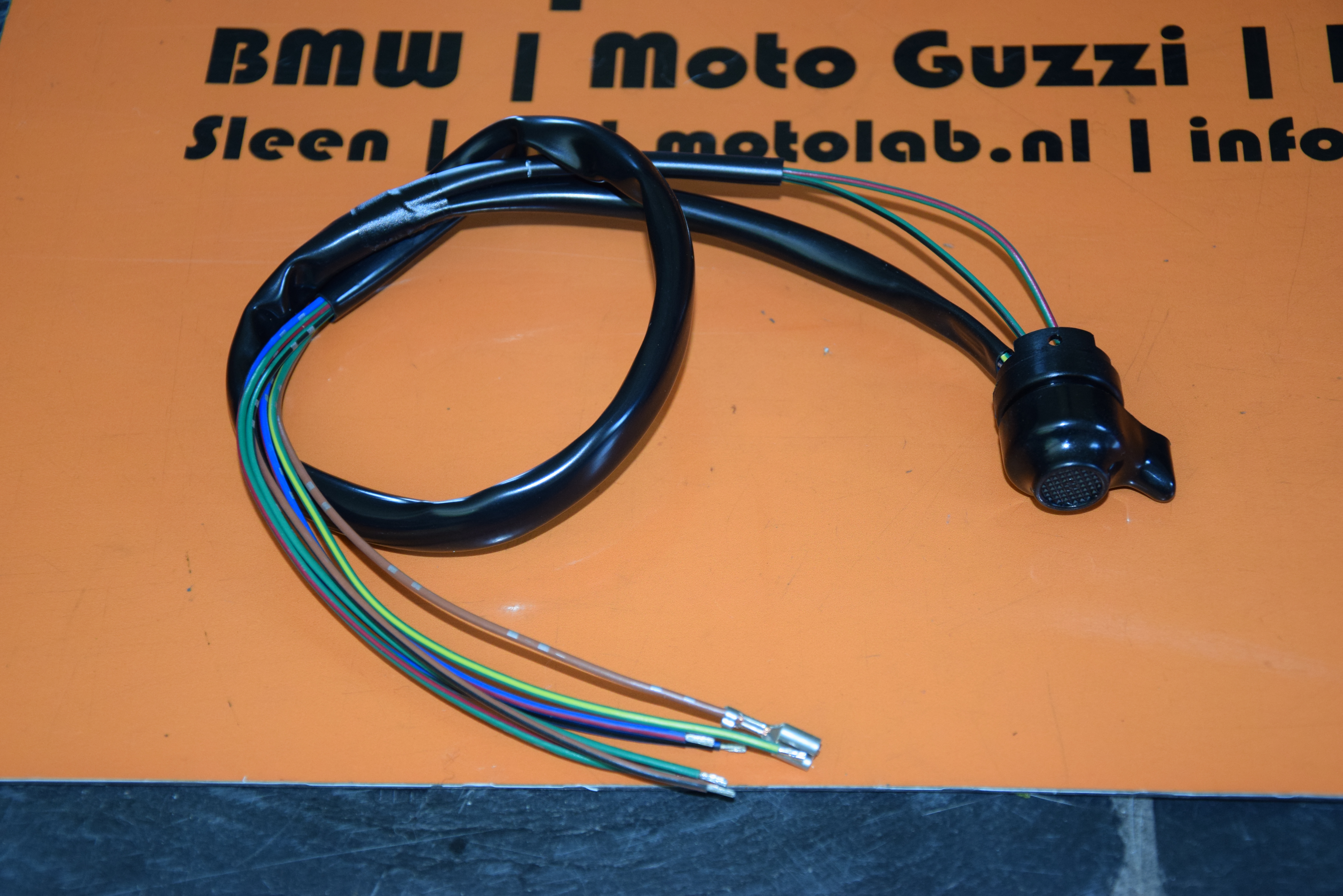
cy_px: 448
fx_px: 2798
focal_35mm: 75
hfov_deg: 27.0
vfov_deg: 18.2
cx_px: 672
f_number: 5
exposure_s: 1/60
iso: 1000
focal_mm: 50
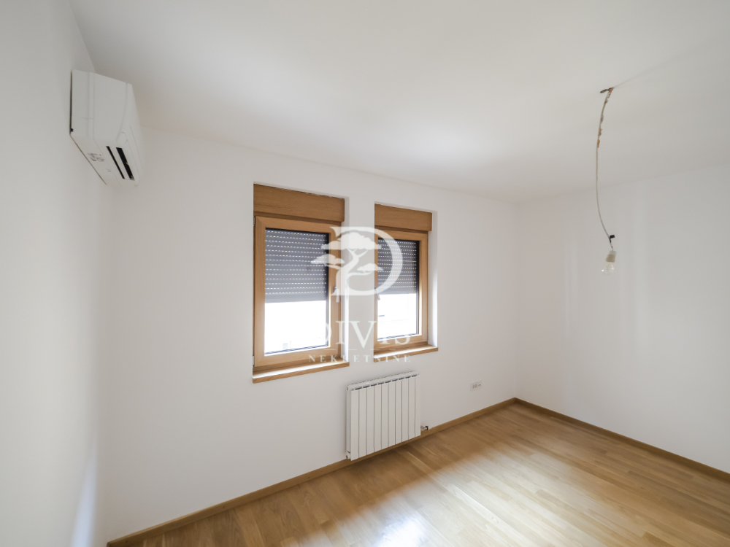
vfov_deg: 85.7
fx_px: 295
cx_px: 365
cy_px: 274
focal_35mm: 14
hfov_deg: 102.1
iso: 400
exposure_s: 1/20
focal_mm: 7
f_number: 4
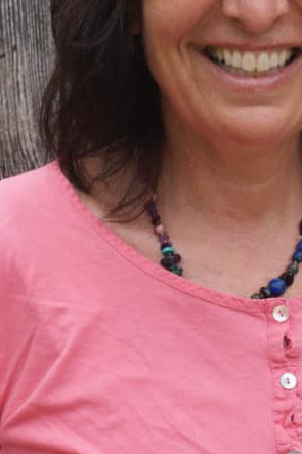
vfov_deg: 21.2
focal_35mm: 95
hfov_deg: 14.3
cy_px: 78
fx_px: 1195
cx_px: 253
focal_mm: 35
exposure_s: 1/80
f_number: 8
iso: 100
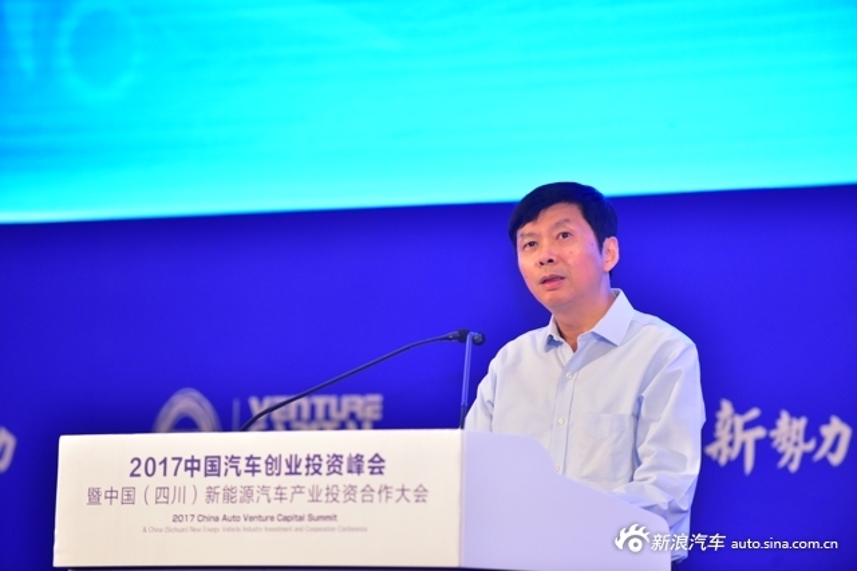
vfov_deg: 6.9
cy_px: 286
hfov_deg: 10.3
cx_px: 428
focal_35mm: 200
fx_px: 4758
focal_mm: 200
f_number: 4
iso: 2000
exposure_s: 1/200
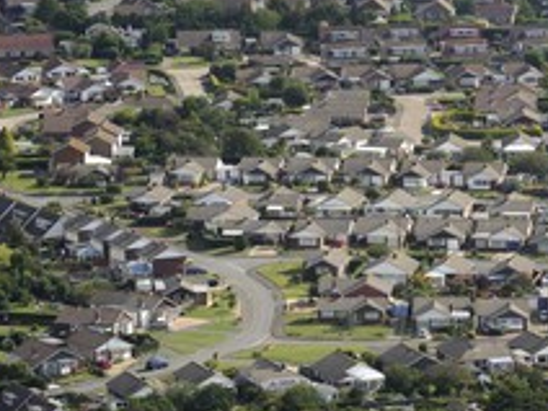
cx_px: 468
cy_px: 72
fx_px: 5430
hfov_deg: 5.8
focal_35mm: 343
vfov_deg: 4.3
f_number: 8
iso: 400
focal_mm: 180
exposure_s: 1/800
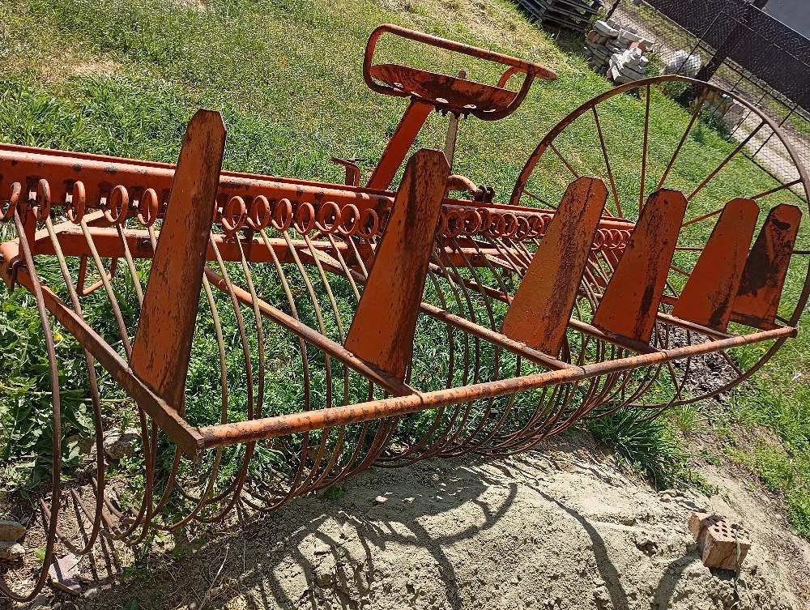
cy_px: 305
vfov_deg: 49.9
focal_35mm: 28
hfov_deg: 63.4
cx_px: 405
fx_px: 656
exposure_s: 1/357
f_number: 1.8
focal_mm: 4.27
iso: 100
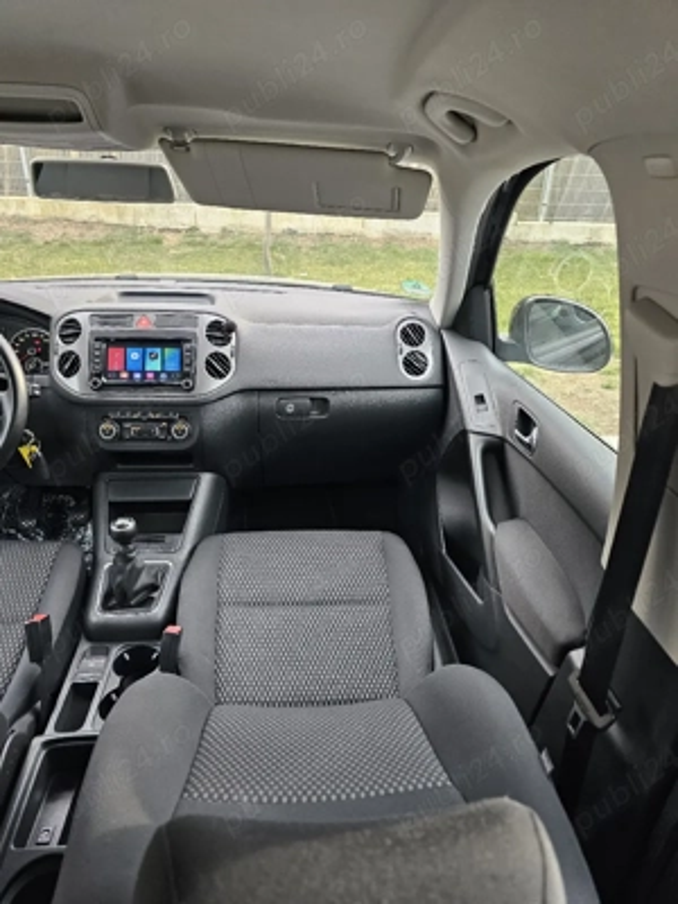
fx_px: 601
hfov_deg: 58.9
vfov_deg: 73.9
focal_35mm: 23
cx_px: 339
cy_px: 452
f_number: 1.7
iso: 125
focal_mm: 6.3
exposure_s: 1/101
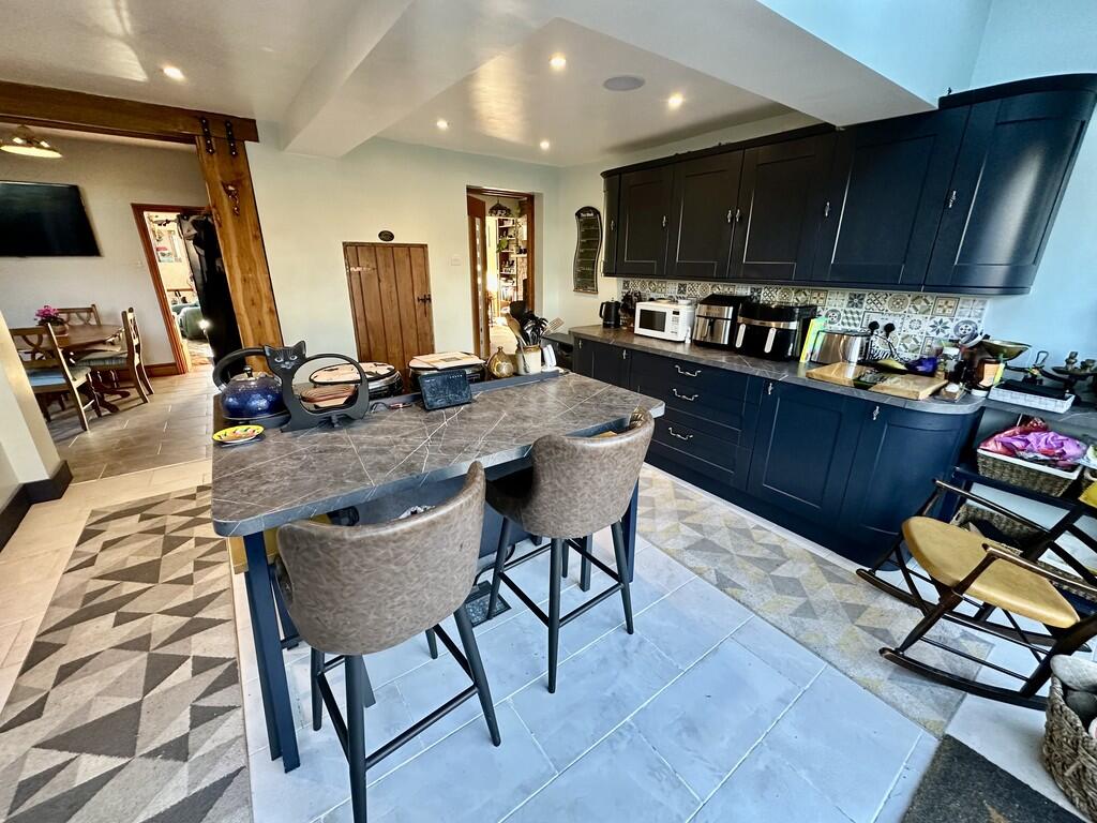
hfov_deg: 102.1
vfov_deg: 85.7
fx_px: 444
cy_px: 412
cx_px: 548
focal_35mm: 14
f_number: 2.2
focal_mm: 2.22
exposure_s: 1/100
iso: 250
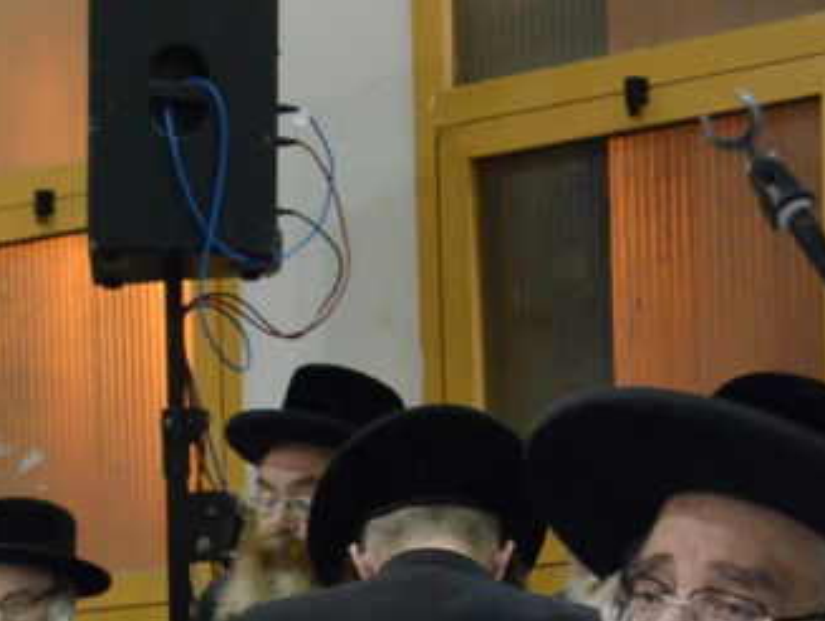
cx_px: -174
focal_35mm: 180
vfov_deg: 8.1
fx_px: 4295
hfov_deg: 10.8
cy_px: 851
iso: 3200
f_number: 5
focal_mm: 40
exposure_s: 1/100
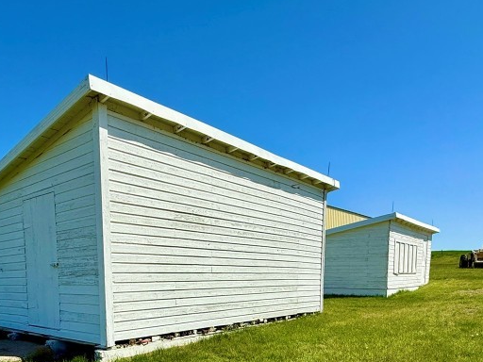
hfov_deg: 63.0
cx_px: 198
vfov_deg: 45.0
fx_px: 391
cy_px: 329
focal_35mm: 28
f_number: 2.2
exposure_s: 1/5155
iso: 50
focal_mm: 2.22
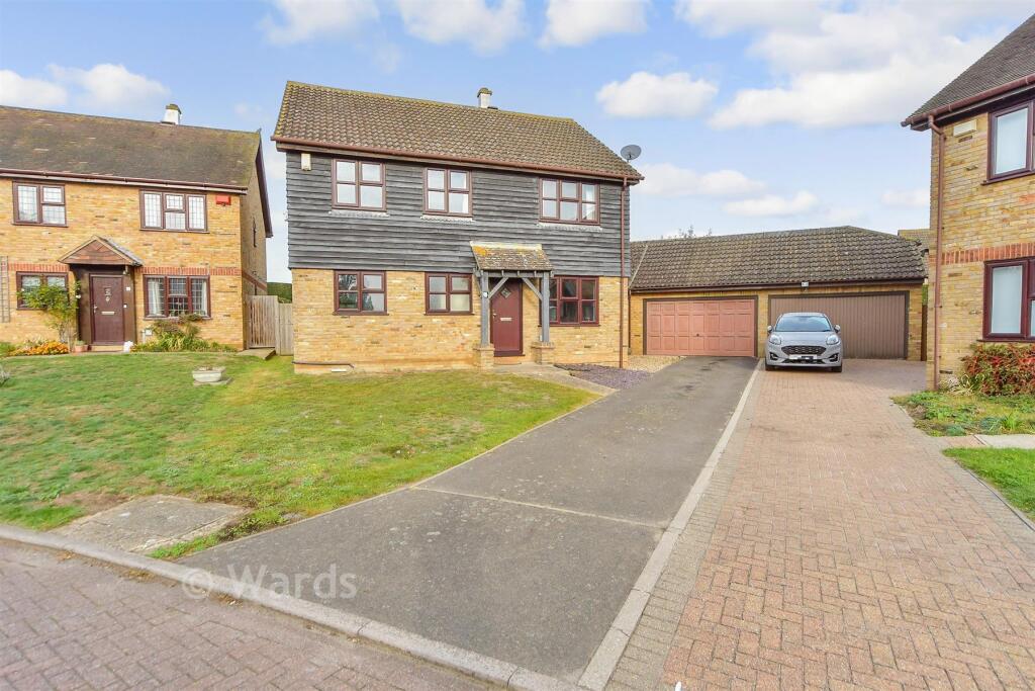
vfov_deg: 73.8
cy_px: 346
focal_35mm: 16
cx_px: 518
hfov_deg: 96.7
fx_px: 460
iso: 500
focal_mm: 11
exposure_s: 1/250
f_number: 9
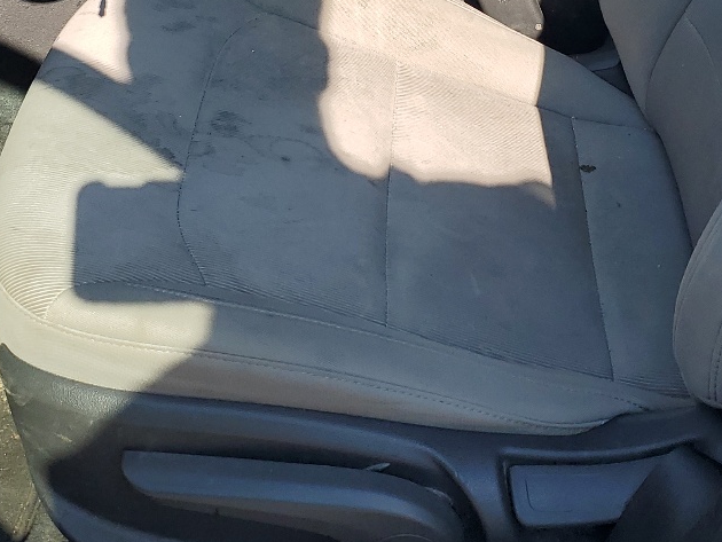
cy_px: -66
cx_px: 391
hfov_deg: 29.4
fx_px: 1377
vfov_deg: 21.1
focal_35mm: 66
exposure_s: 1/1111
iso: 50
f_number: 1.5
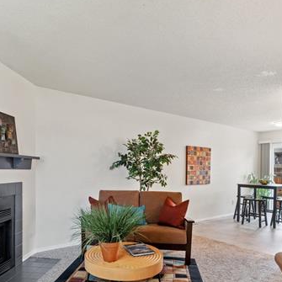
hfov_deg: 60.9
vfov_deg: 60.5
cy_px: 168
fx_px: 240
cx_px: 132
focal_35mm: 26
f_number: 6.3
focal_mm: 16
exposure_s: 2
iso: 100
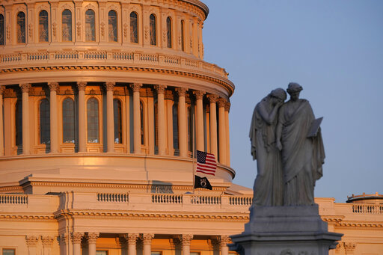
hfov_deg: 7.3
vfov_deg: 4.9
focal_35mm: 282
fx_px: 2999
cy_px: 128
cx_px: 192
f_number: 8
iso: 1250
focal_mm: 282
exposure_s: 1/1250
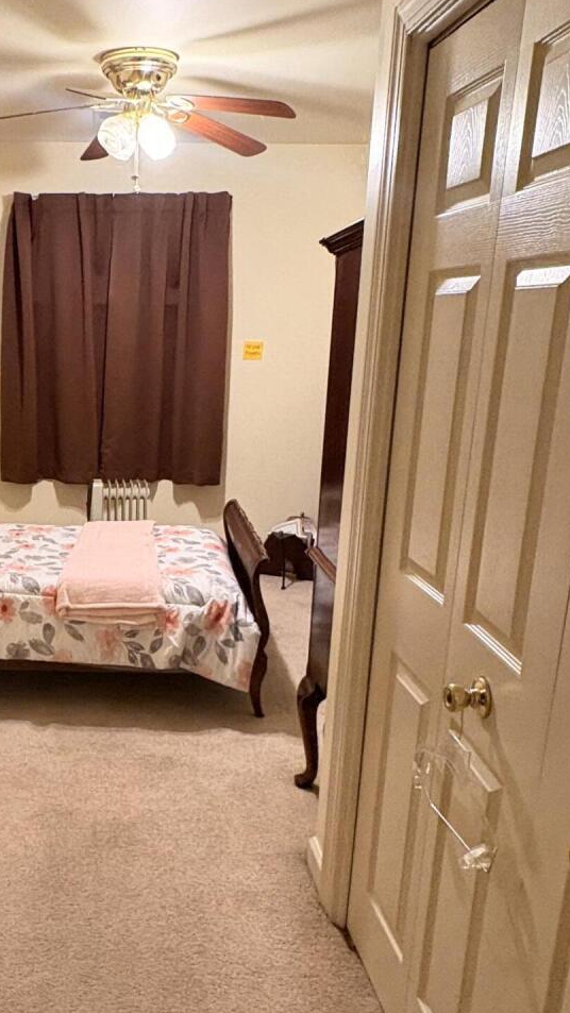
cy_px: 523
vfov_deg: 61.0
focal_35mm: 32
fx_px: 860
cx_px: 104
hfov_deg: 35.4
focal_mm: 2.22
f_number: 2.2
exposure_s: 1/60
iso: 640
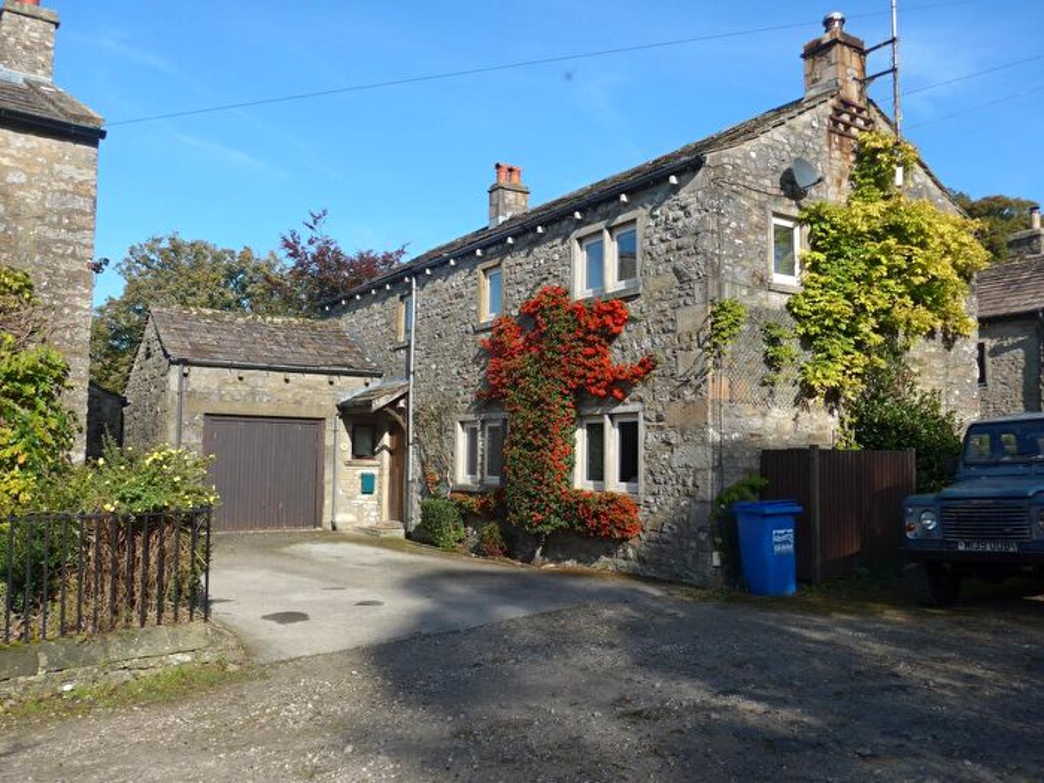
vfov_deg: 48.2
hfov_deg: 61.7
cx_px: 522
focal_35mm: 29
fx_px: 875
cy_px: 392
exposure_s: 1/1300
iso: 80
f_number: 2.8
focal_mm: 6
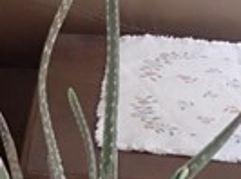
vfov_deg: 7.4
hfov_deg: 10.0
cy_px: -163
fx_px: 1340
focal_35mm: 193
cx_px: -94
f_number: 2
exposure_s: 1/100
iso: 200
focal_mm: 4.5
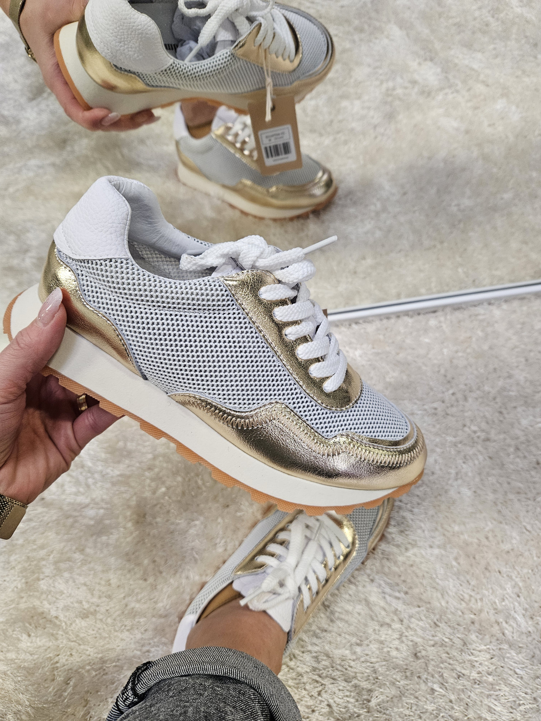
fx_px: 479
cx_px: 270
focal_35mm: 23
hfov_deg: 58.9
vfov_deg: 73.9
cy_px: 360
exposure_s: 1/100
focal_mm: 5.4
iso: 500
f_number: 1.8
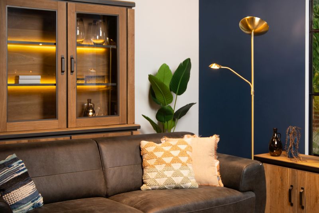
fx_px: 399
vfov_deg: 29.9
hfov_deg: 43.6
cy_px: 106
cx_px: 160
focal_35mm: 45
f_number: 7.1
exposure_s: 1/10
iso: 160
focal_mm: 45
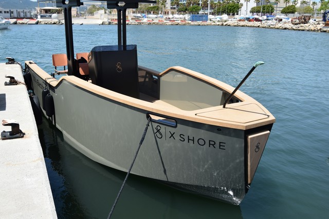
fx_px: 302
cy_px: 110
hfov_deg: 57.2
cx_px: 164
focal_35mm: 33
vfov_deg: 40.0
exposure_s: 1/250
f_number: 8
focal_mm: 22
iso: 100
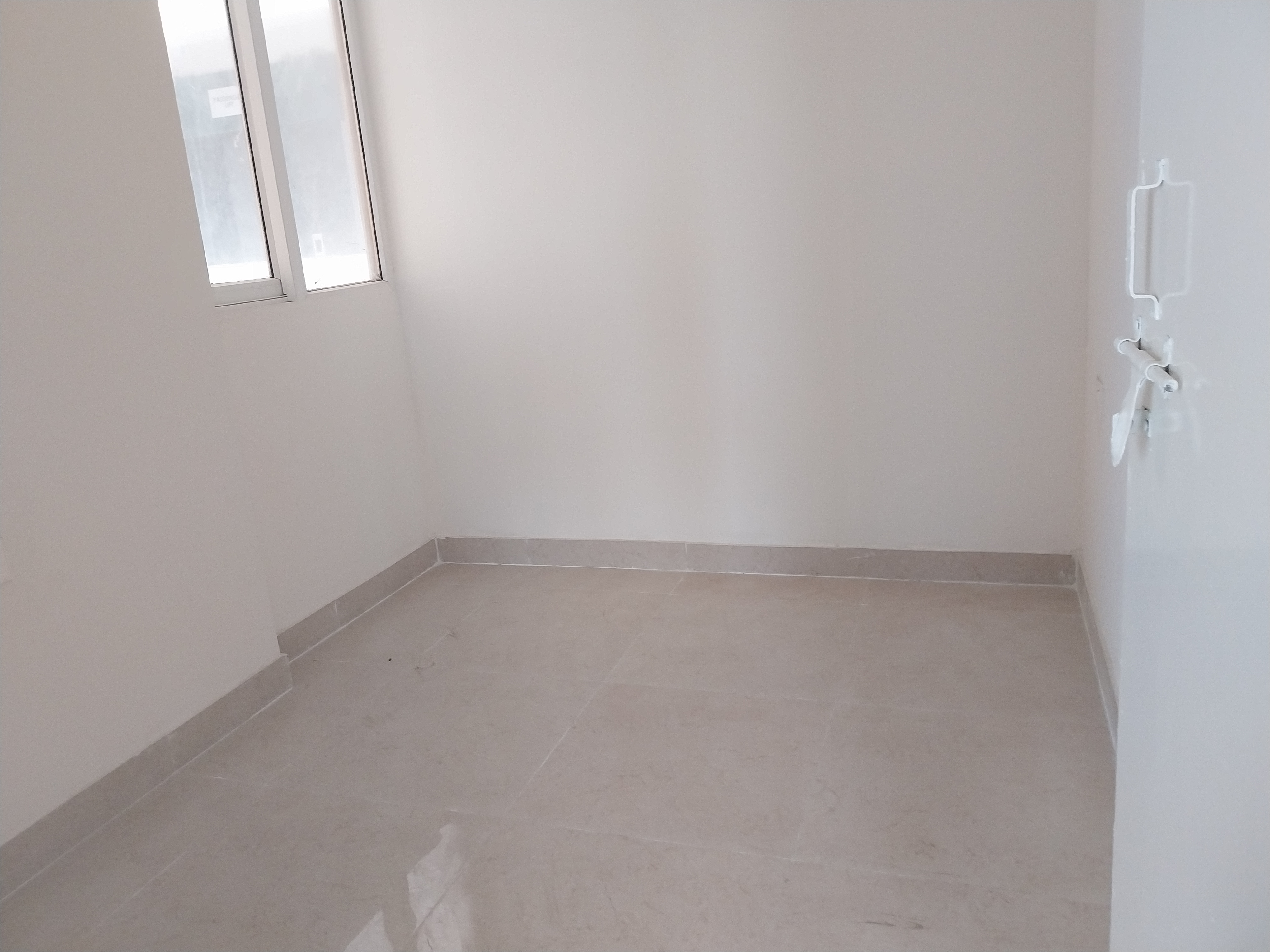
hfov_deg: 67.3
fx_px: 954
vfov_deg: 53.1
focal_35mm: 26
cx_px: 635
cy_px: 476
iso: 200
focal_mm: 4
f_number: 1.8
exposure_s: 1/50
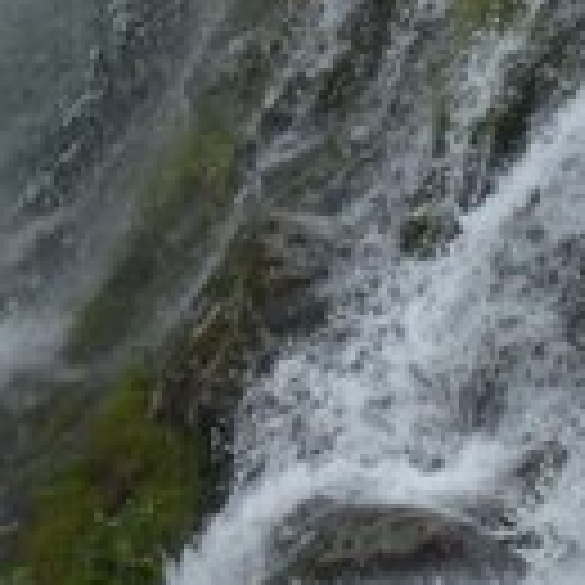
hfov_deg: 4.5
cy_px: -297
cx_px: 108
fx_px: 7514
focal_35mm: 393
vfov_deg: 4.4
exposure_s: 1/500
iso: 160
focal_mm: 17.3
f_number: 5
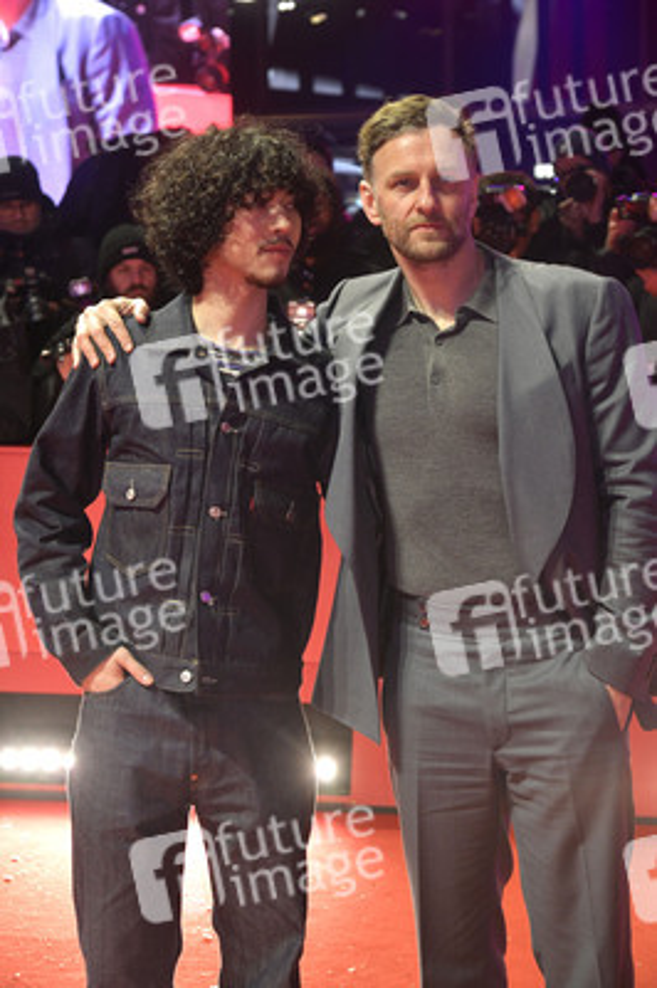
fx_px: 1810
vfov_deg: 30.5
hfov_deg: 20.6
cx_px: 328
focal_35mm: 66
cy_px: 494
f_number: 5.6
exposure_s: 1/200
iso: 2000
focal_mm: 66
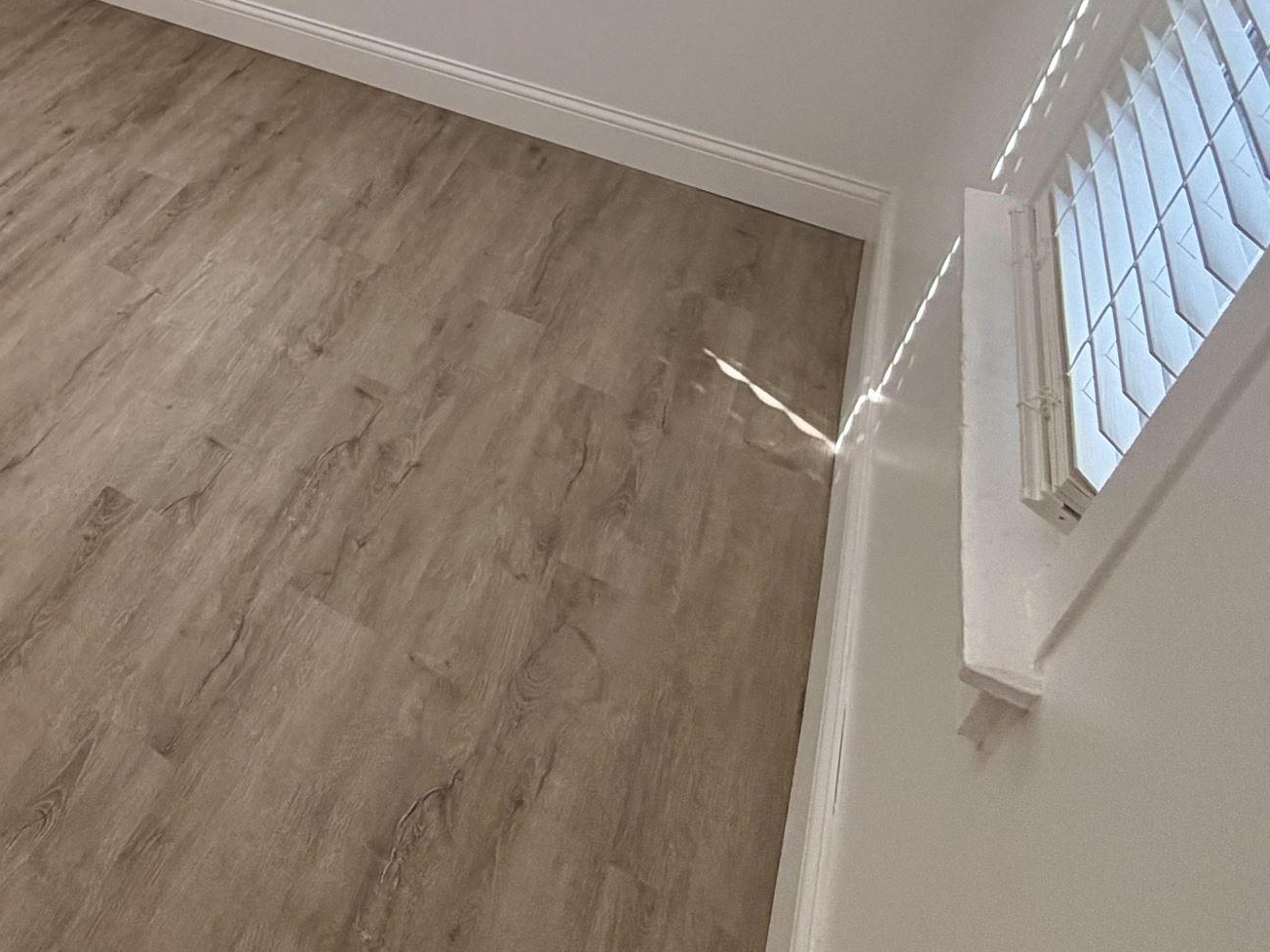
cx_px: -177
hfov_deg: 41.8
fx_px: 1211
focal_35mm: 33
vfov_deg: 39.1
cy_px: 52
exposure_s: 1/120
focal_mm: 2.22
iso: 100
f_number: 2.2
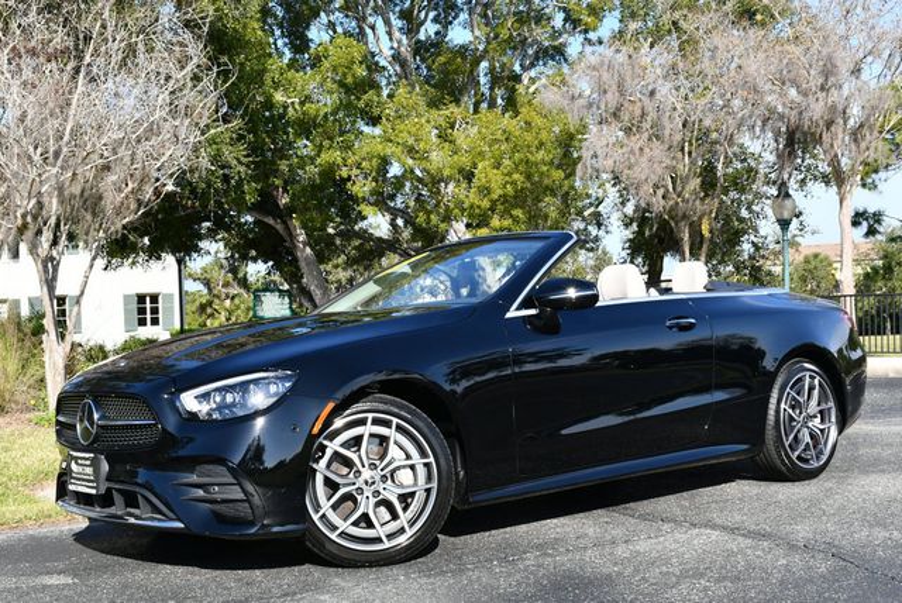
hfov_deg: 41.1
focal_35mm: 48
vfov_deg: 28.1
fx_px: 1204
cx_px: 451
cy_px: 302
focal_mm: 24
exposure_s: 1/250
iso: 160
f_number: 8
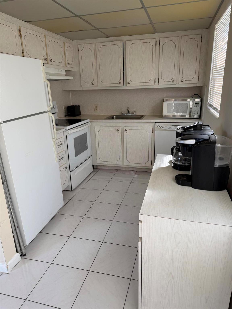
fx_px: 214
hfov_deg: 56.8
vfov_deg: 71.6
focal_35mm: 24
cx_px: 116
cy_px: 154
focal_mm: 6.76
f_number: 1.78
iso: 64
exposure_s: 1/178
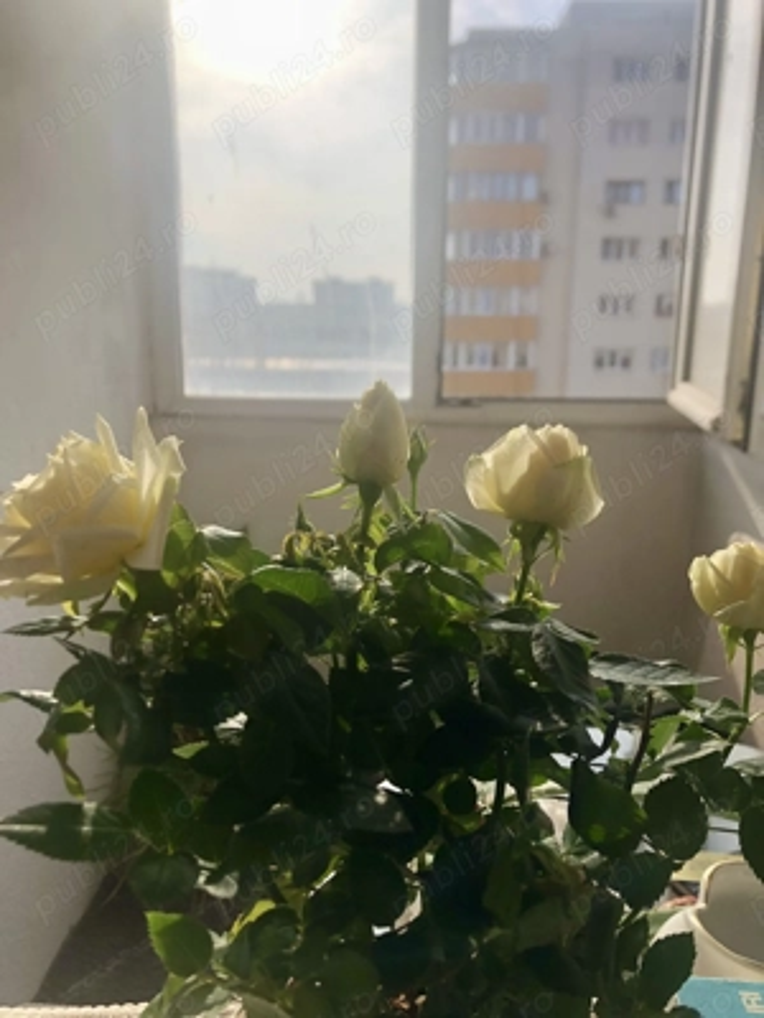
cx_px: 382
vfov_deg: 63.4
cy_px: 509
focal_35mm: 28
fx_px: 824
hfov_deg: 49.7
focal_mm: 4
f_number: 1.8
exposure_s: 1/873
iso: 20
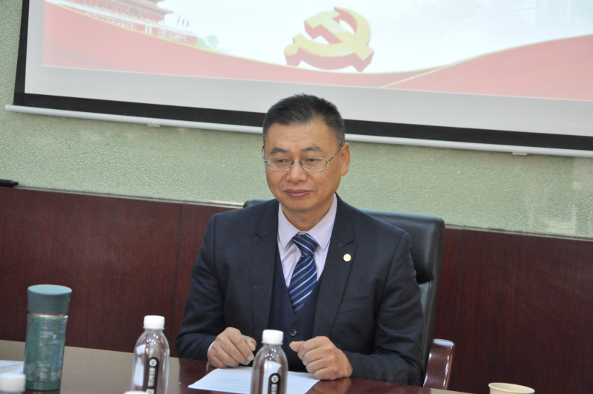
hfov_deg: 19.5
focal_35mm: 105
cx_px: 296
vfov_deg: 13.0
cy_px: 197
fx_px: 1727
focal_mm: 70
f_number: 7.1
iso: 2200
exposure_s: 1/80
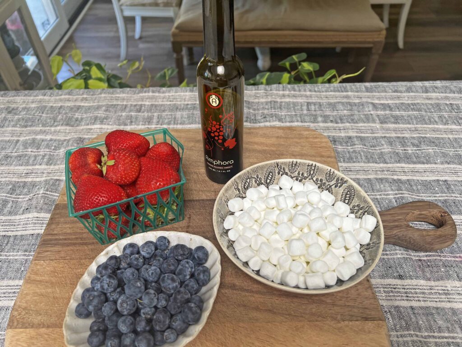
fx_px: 347
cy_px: 174
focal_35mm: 26
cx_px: 231
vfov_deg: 53.1
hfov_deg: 67.3
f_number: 1.5
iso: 50
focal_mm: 5.7
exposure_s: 1/121
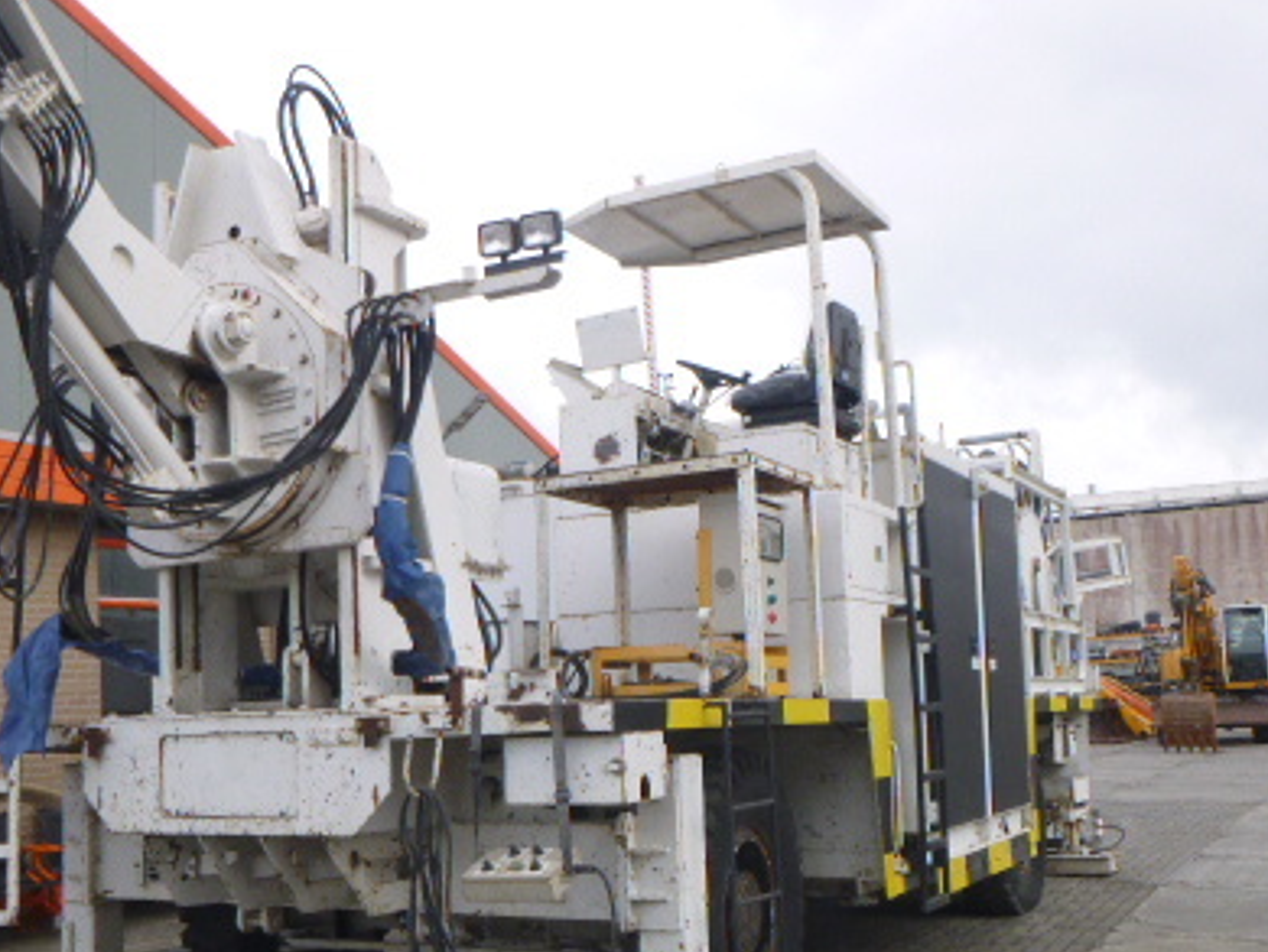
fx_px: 1503
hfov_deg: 45.6
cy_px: 569
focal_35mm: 41
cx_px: 530
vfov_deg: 35.1
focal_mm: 4.5
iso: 100
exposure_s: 1/250
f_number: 3.9
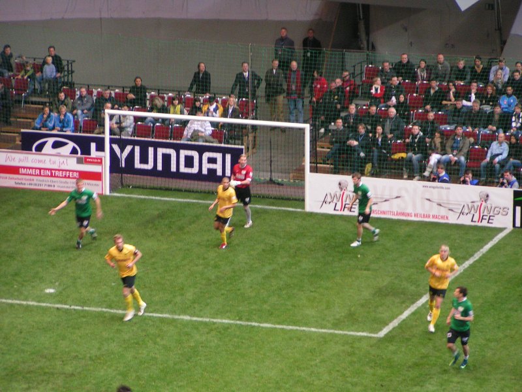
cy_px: 196
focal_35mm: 197
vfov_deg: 7.5
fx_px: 2971
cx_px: 261
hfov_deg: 10.0
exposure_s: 1/50
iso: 200
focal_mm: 30.1
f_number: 3.5
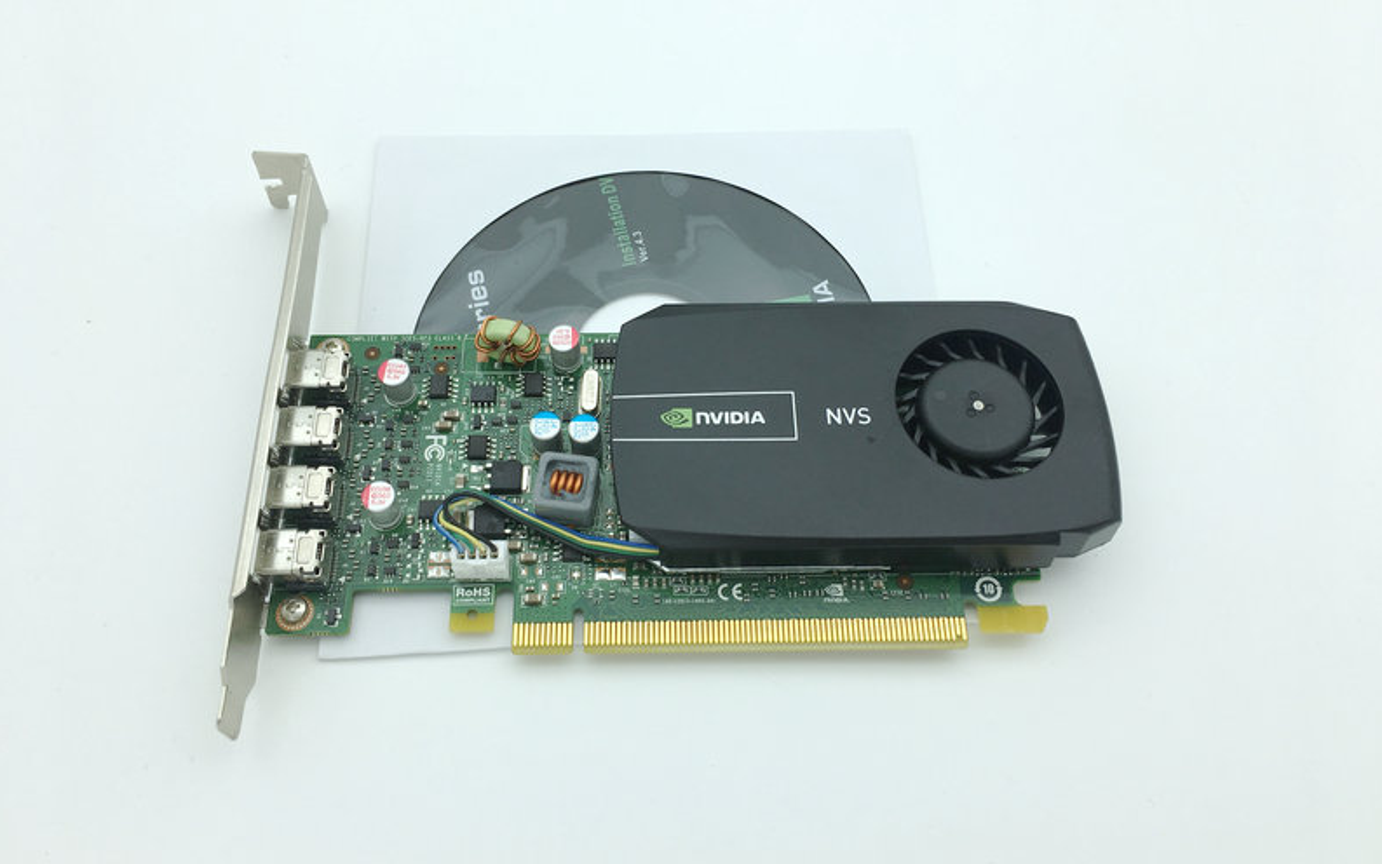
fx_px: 1168
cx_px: 692
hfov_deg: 61.2
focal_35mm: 31
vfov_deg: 40.6
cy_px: 397
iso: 25
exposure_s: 1/668
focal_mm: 4.15
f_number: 2.2
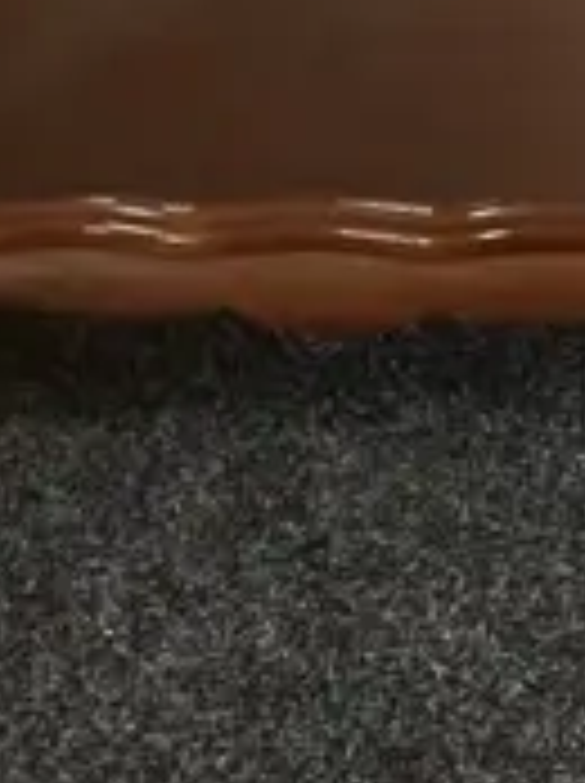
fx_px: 3727
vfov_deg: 10.7
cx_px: 288
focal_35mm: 165
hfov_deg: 9.0
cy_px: -936
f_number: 1.8
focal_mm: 3.99
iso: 160
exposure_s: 1/50
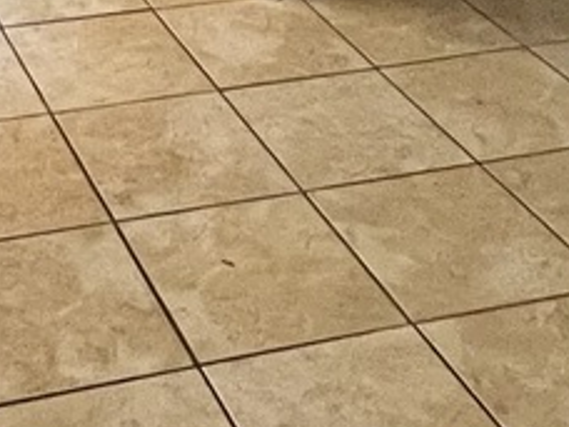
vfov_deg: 12.8
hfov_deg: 22.7
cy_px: -664
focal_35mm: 82
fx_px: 1348
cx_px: -35
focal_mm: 1.57
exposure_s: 1/60
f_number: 1.8
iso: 640
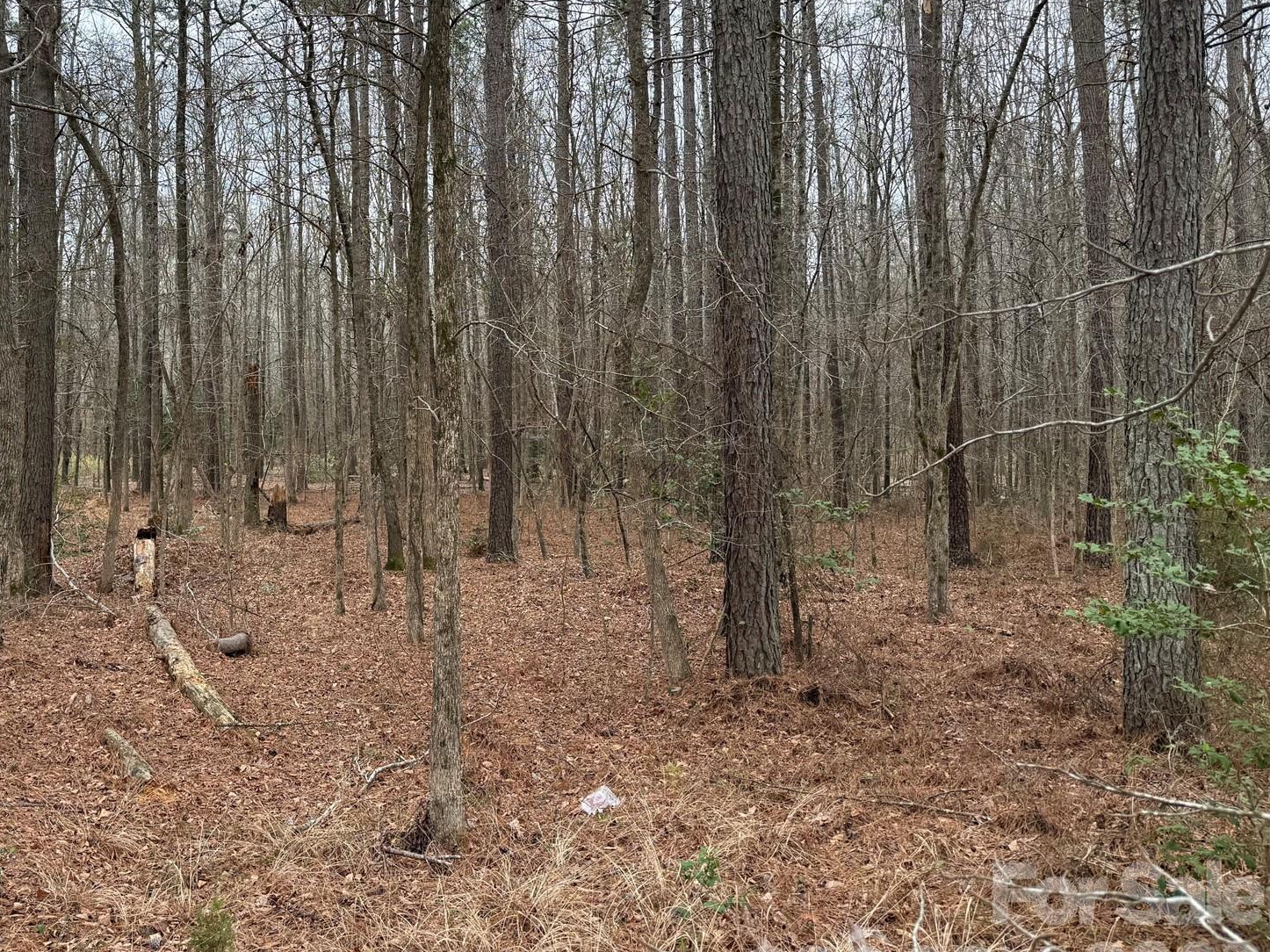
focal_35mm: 34
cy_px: 361
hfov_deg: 52.4
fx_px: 1247
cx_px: 373
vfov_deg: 41.5
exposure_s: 1/563
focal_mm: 6.76
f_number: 1.78
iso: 100
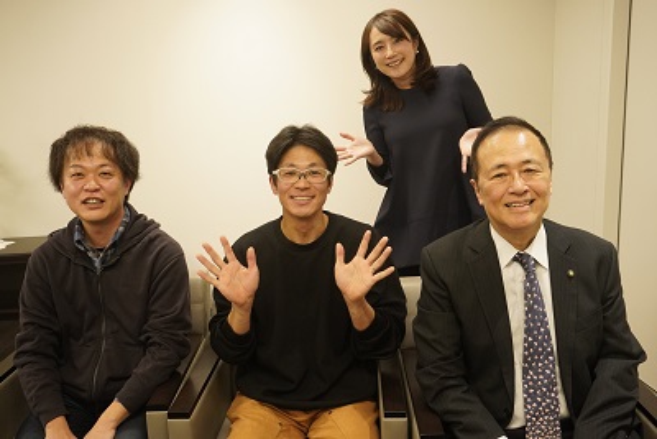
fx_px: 602
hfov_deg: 57.2
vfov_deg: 40.0
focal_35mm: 33
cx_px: 328
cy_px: 220
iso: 2000
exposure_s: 1/80
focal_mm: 22
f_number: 6.3
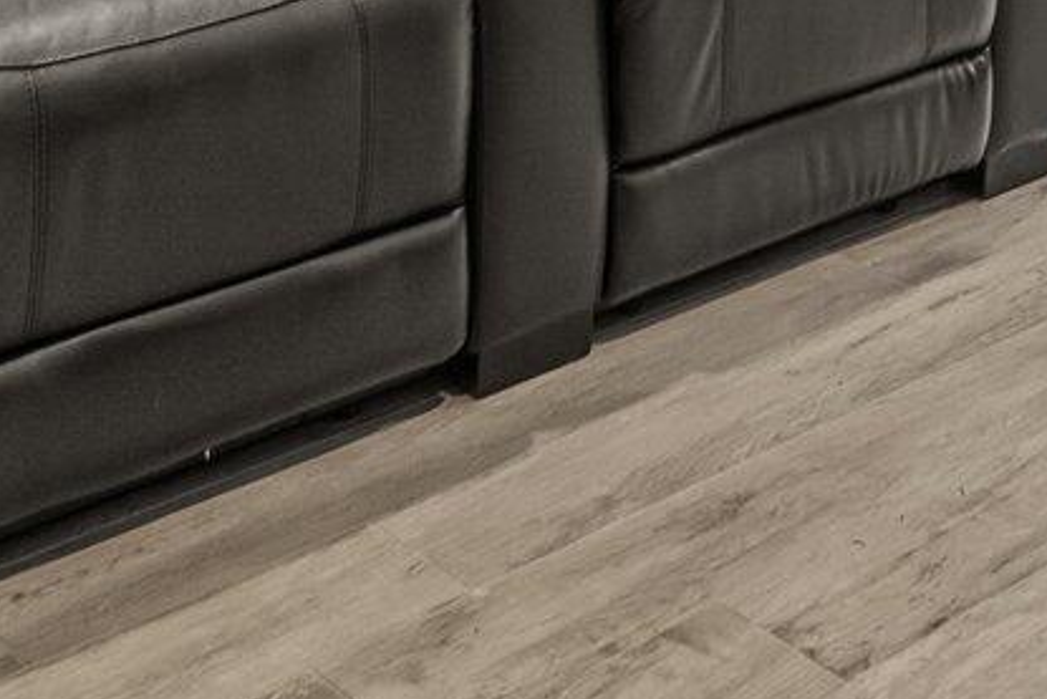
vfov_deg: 14.5
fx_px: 2298
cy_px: -669
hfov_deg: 24.6
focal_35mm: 79
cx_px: 1029
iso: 400
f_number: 8
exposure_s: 1.3
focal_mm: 16
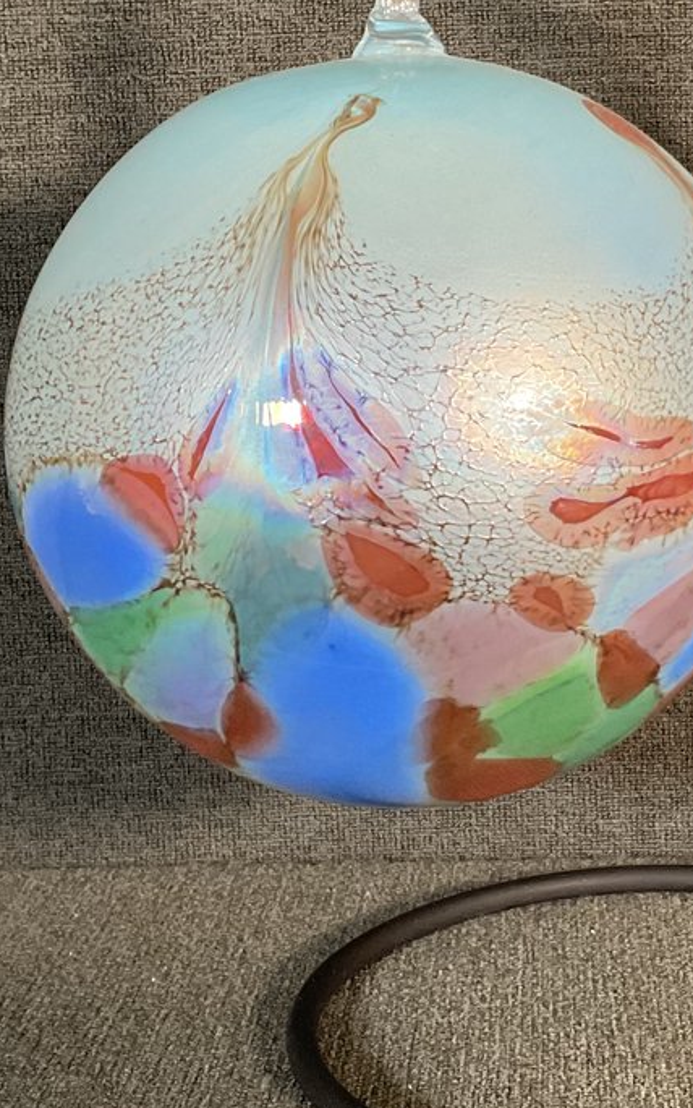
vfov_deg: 30.1
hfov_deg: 19.0
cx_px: 543
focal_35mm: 68
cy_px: 417
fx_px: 2053
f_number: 1.8
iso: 160
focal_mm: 3
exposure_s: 1/60
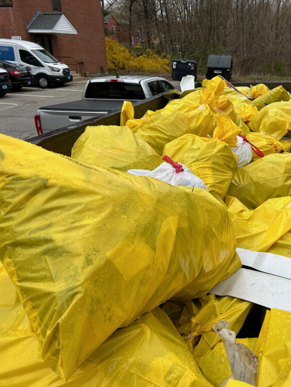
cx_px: 235
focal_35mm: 35
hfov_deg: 39.1
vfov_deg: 52.6
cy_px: 192
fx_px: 392
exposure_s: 1/3356
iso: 50
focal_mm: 5.7
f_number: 1.5
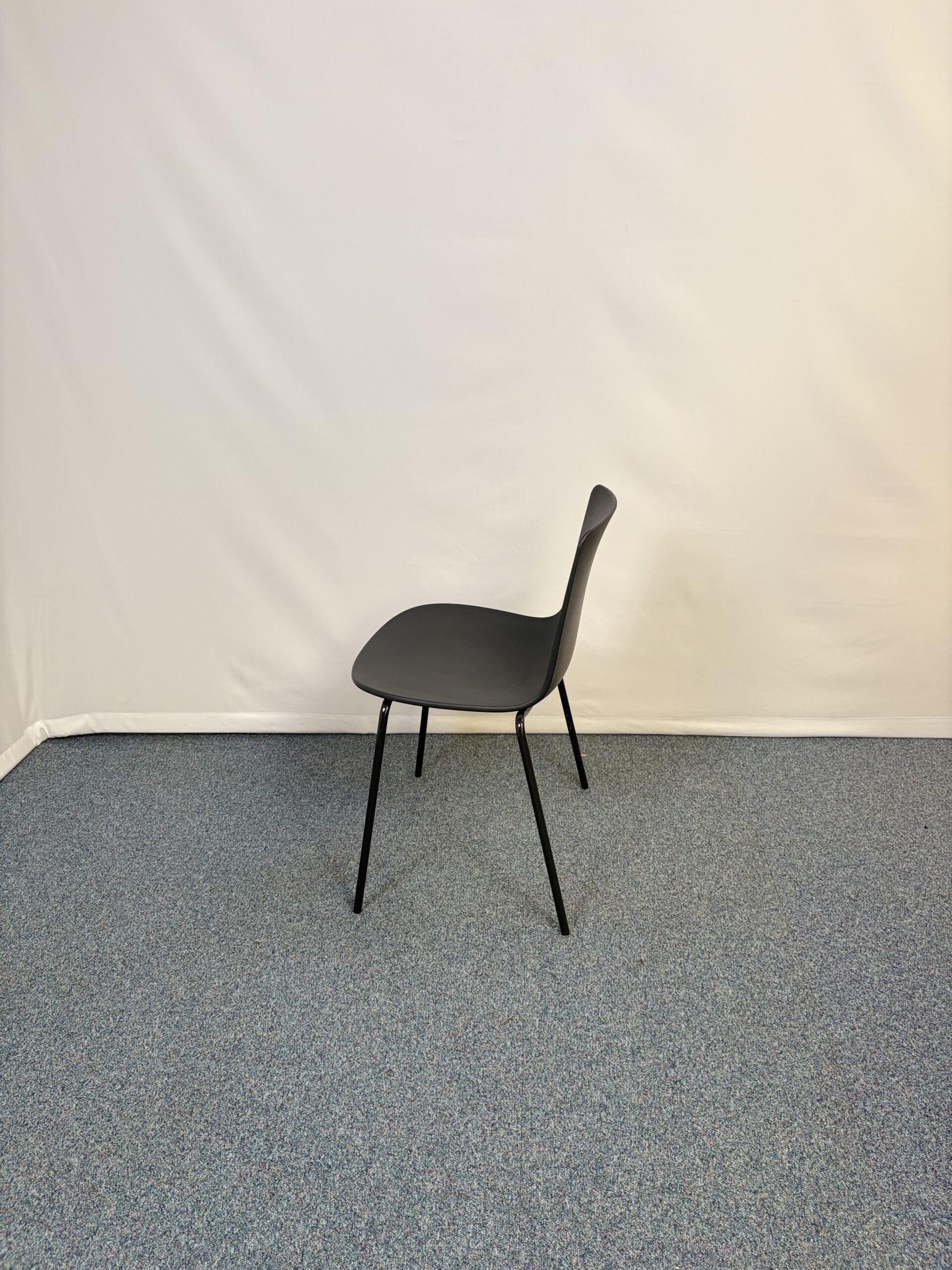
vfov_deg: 67.3
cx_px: 476
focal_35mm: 26
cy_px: 635
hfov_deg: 53.1
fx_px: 953
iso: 80
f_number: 1.6
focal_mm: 5.96
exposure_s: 1/121
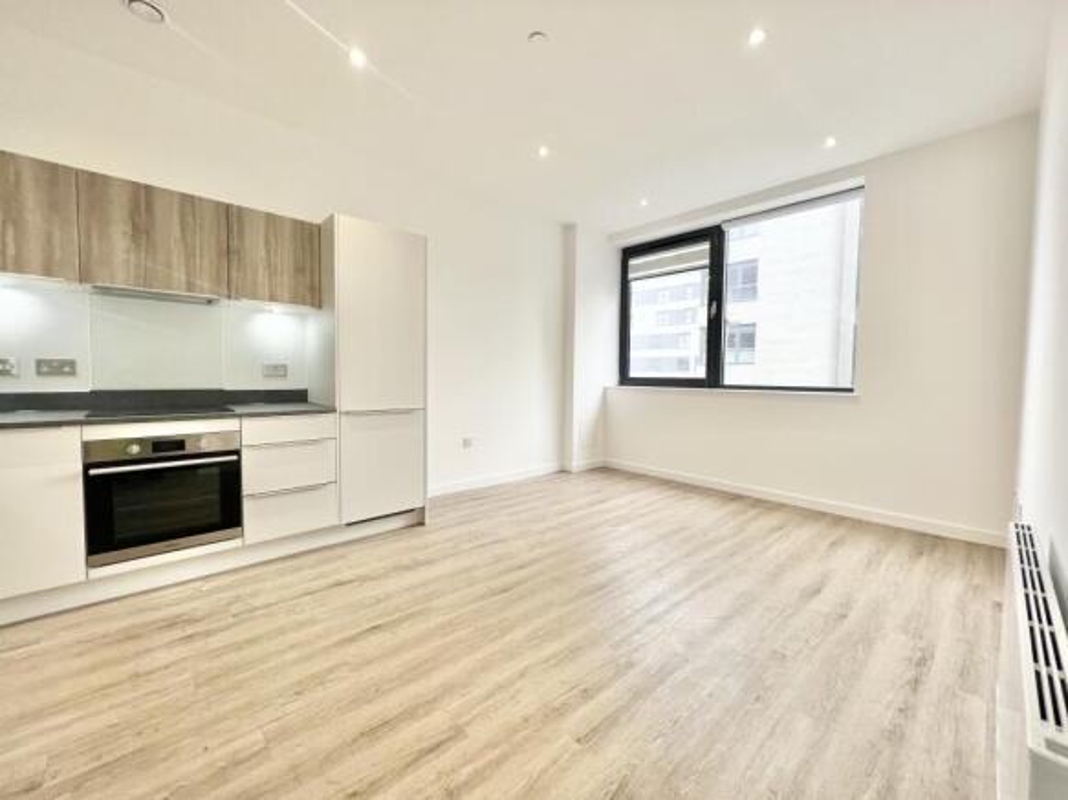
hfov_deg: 106.2
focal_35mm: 13
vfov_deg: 89.9
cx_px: 534
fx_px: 401
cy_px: 400
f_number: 1.8
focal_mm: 1.57
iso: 40
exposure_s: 1/100
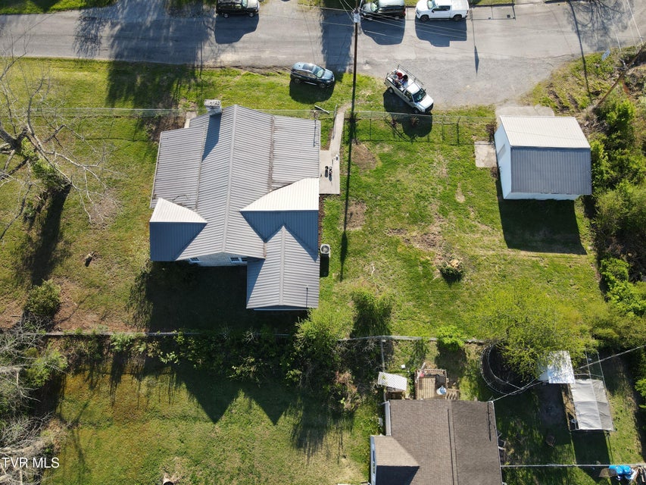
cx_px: 323
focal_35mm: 24
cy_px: 242
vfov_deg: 56.8
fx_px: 448
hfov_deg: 71.6
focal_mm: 4.5
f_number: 2.8
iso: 100
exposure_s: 1/180
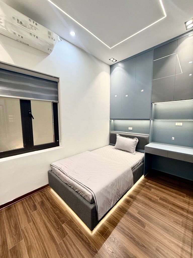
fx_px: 104
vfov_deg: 102.1
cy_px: 129
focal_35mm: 14
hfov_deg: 85.7
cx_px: 96
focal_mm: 2.22
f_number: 2.2
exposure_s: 1/100
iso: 250
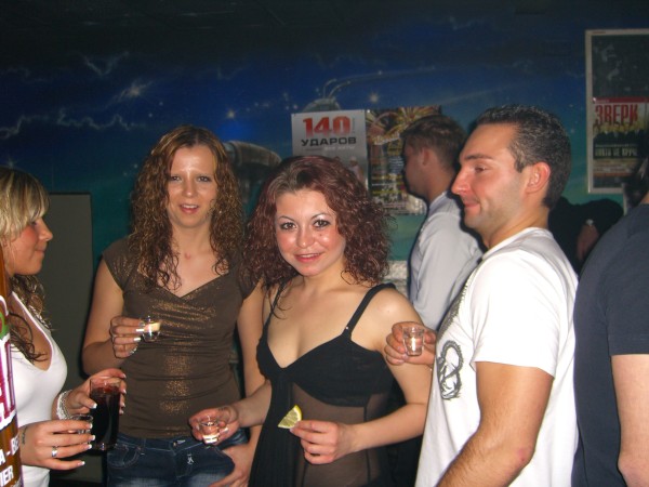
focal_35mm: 38
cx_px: 324
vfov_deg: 37.7
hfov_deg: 49.0
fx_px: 712
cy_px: 244
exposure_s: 1/60
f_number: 2.8
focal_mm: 7.9
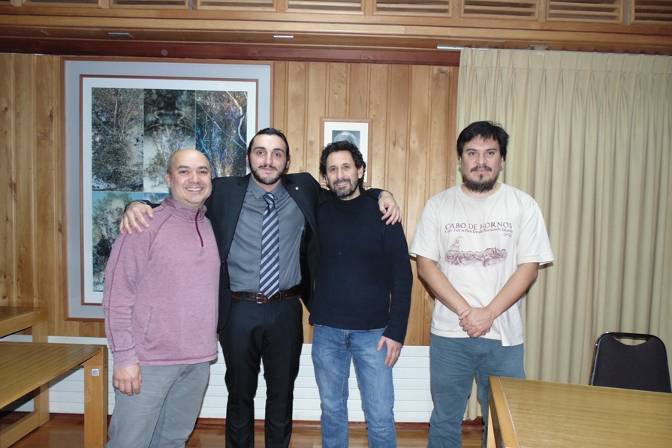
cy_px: 248
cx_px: 336
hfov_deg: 76.1
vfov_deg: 55.0
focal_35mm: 23
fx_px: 429
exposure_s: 1/30
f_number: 3.1
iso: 200
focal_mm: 4
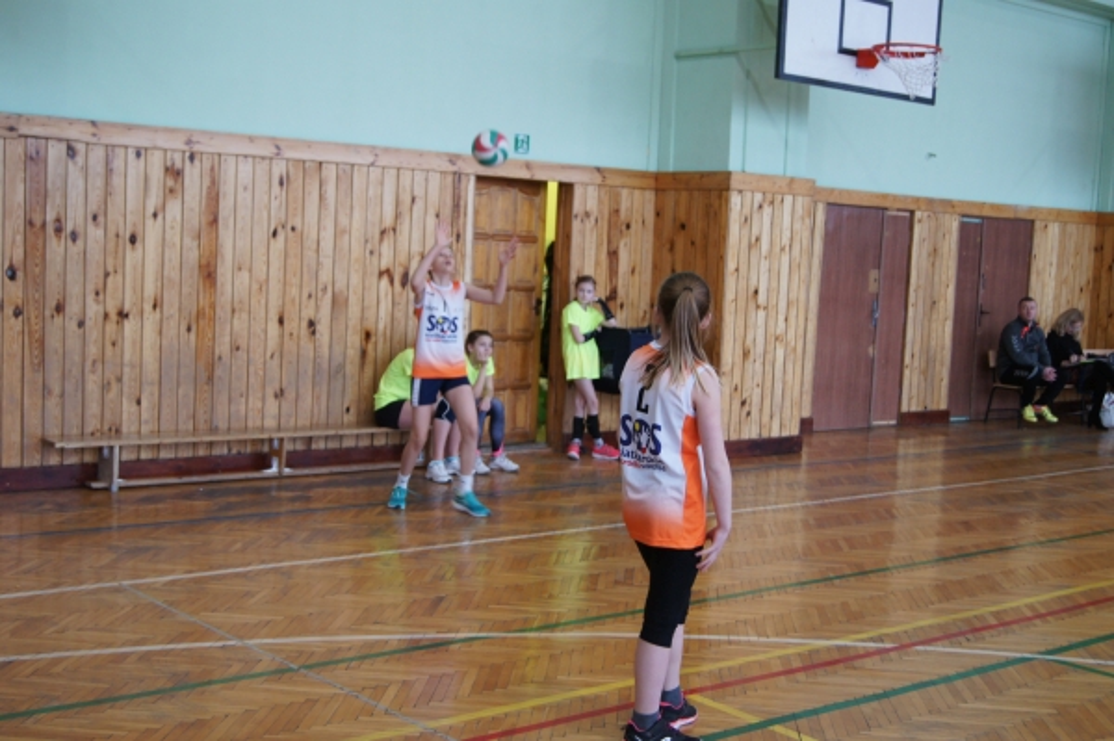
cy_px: 370
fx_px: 1391
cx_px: 557
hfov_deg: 43.6
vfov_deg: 29.8
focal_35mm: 45
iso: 640
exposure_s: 1/60
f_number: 4.5
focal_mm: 30
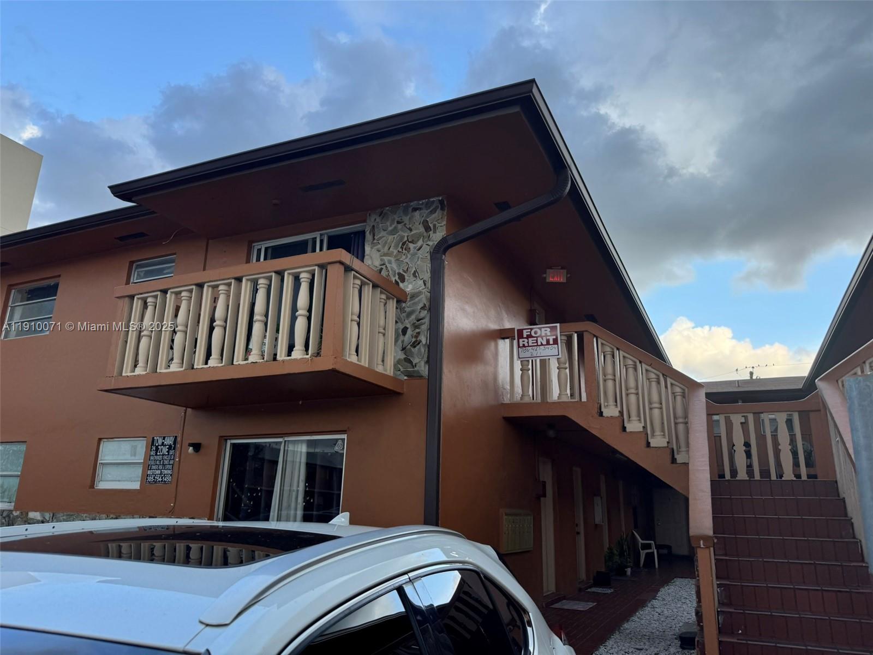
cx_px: 436
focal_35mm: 24
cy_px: 328
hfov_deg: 71.6
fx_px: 605
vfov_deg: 56.8
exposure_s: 1/341
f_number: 1.78
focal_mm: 6.76
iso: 80
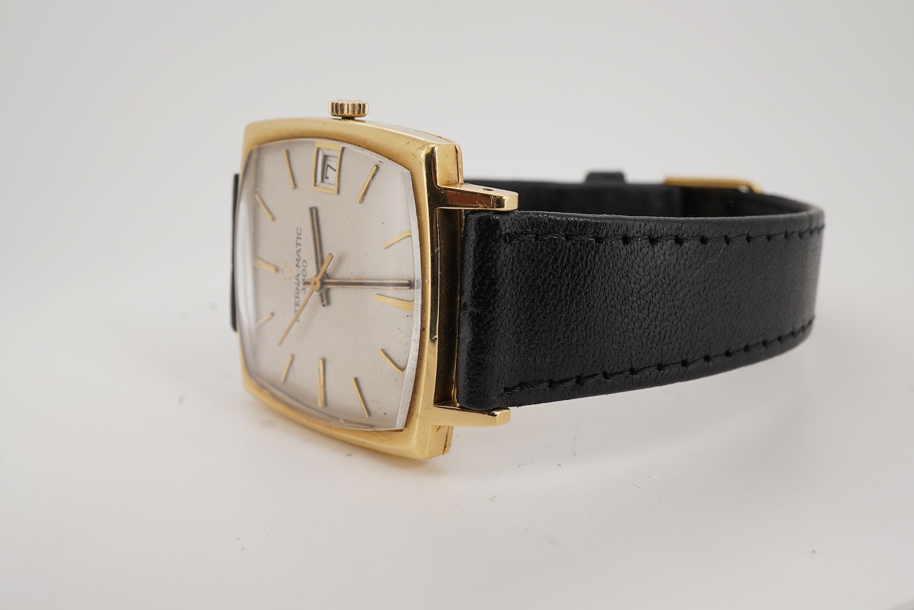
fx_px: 1143
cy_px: 305
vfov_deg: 29.9
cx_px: 457
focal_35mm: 45
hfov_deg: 43.6
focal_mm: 30
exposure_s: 1/160
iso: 160
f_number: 22
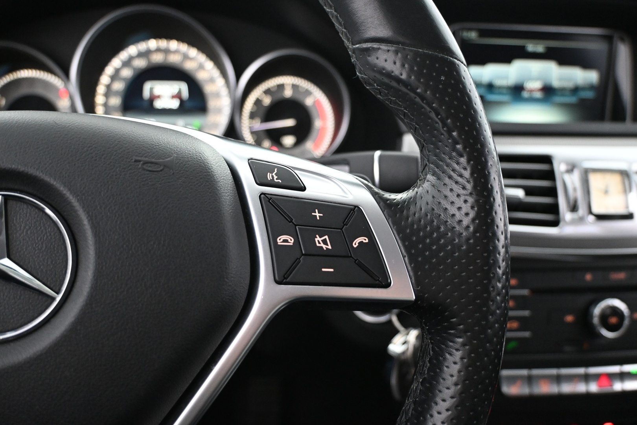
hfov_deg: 61.9
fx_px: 531
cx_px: 318
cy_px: 212
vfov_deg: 43.6
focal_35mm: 30
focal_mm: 20
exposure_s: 1/30
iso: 3200
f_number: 3.8
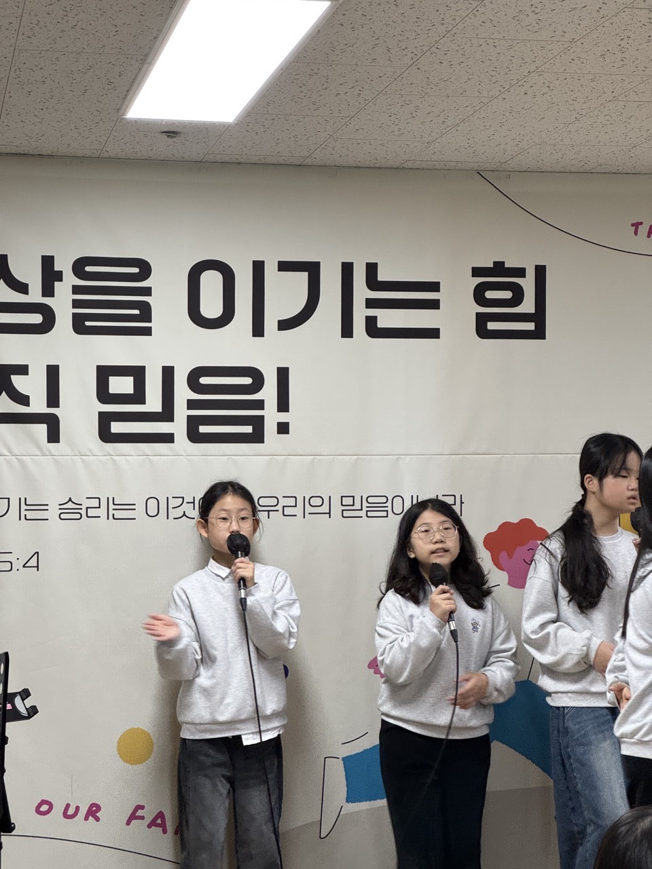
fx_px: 1934
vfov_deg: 25.3
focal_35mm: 77
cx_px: 326
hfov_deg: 19.1
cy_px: 434
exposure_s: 1/60
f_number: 2.8
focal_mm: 9
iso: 320
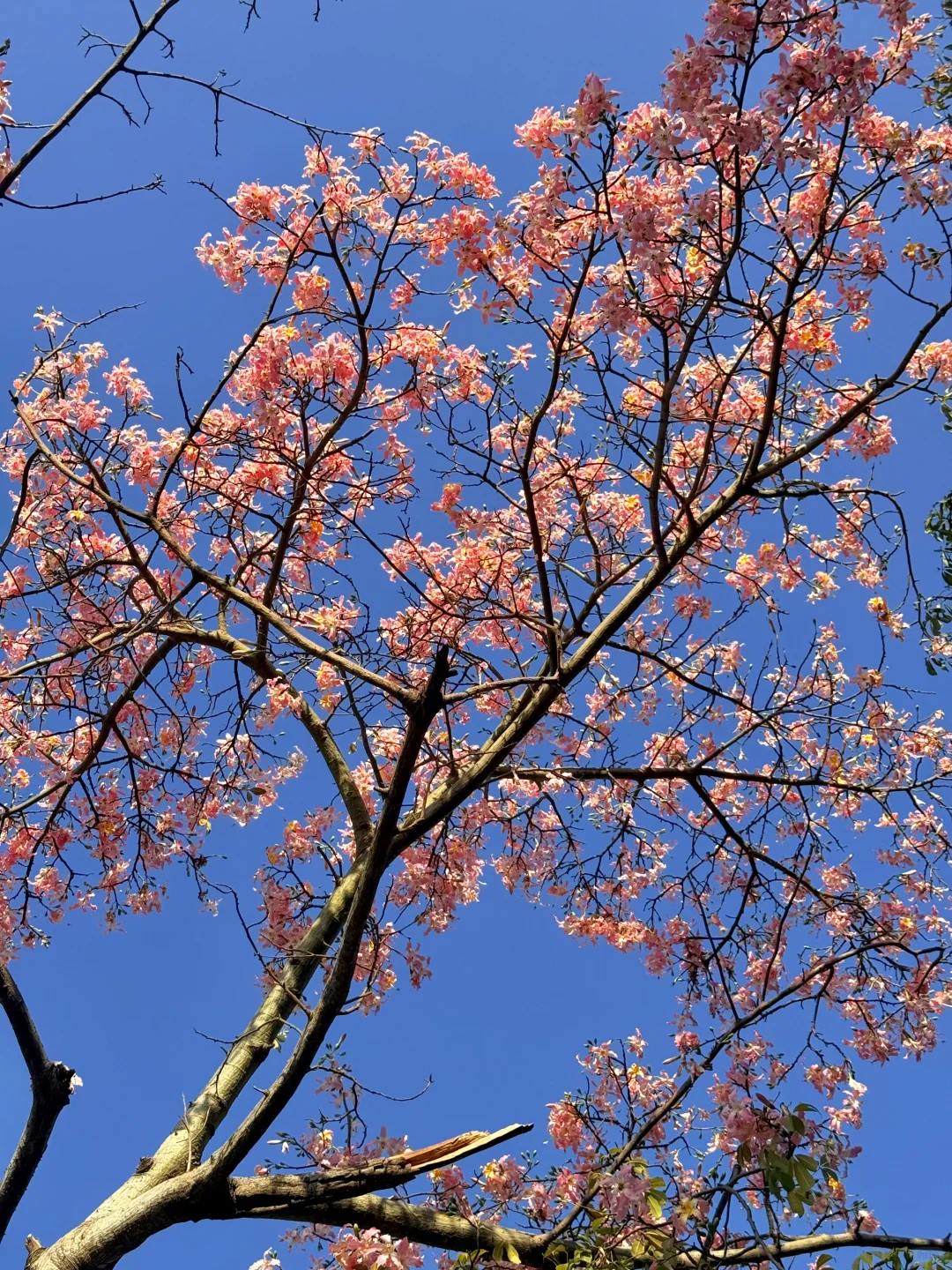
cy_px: 635
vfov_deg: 39.7
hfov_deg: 30.3
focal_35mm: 48
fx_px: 1760
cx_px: 476
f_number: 1.78
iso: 80
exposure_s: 1/2415
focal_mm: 6.76
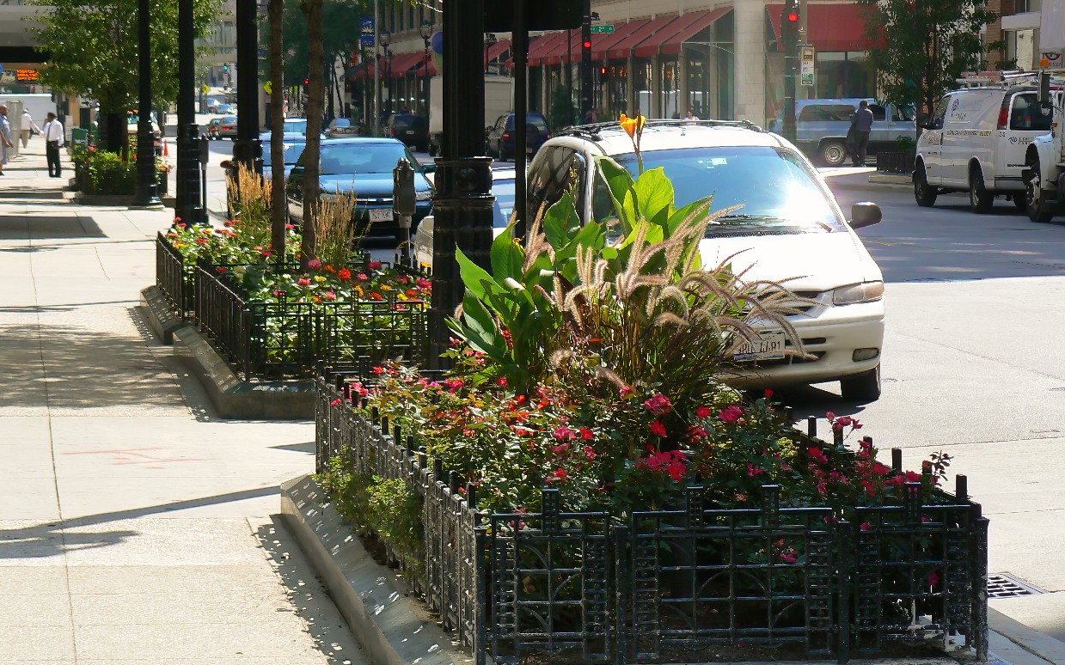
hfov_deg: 16.4
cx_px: 477
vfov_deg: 10.3
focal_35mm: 127
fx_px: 3686
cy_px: 341
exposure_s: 1/1000
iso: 100
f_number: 3.2
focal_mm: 17.7
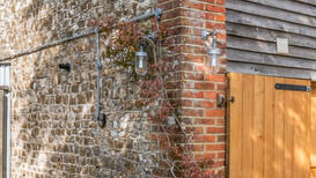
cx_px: 241
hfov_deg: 36.8
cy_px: 89
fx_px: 461
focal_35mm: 55
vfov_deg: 21.9
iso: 100
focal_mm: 14
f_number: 11
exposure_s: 1/200
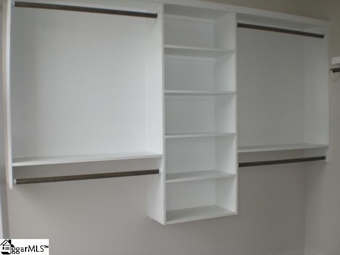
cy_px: 128
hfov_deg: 49.0
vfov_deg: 37.7
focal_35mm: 38
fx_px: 373
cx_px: 170
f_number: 3.1
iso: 200
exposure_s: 1/80
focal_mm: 6.3
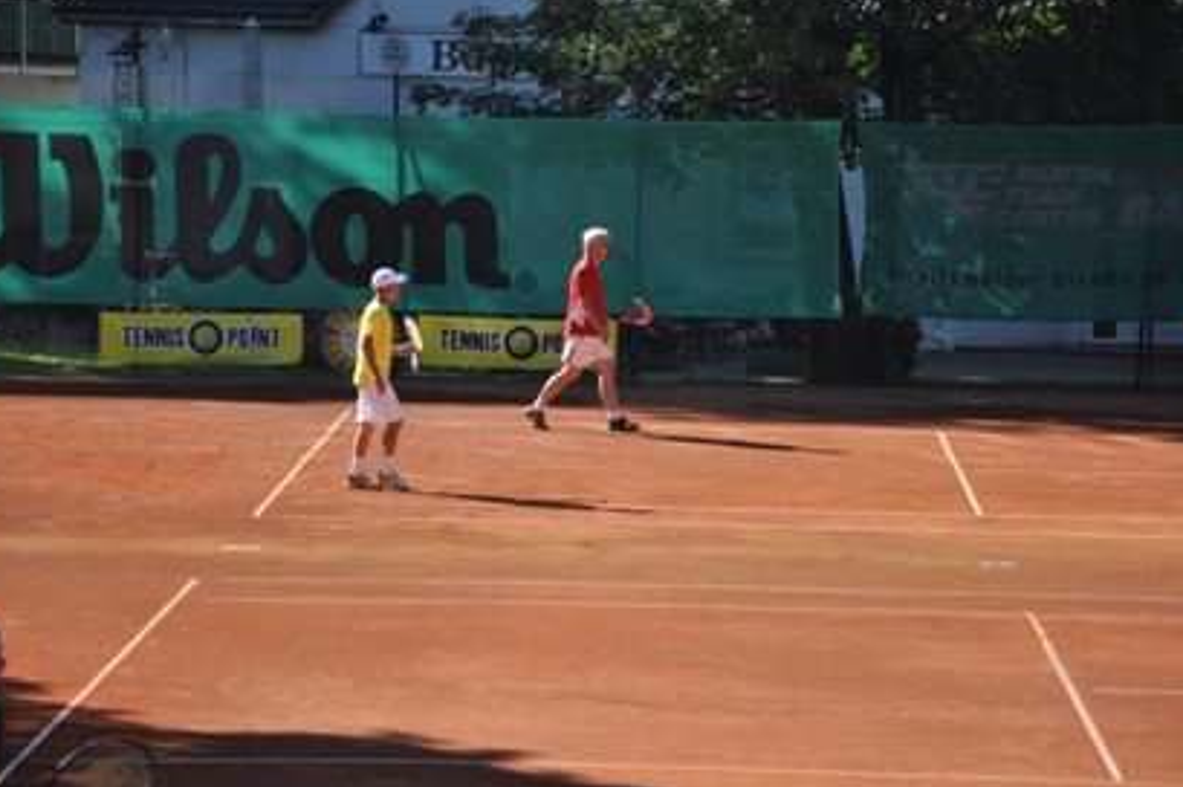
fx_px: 5665
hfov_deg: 11.9
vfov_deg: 7.9
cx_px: 607
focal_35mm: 173
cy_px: 367
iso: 450
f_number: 5.6
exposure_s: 1/1000
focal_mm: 105
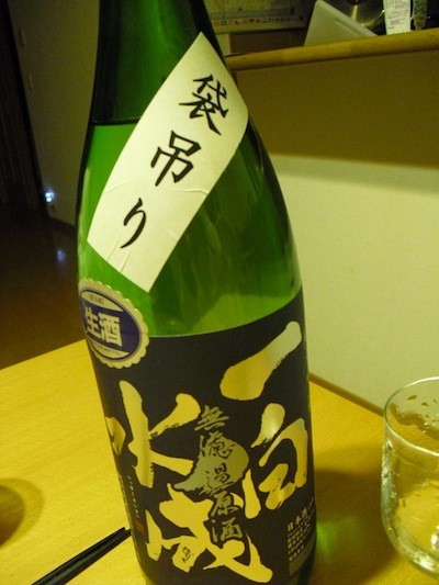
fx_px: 608
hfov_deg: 39.7
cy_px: 292
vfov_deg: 51.3
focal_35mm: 36
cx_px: 220
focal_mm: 6.3
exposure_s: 1/20
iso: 800
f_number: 3.1
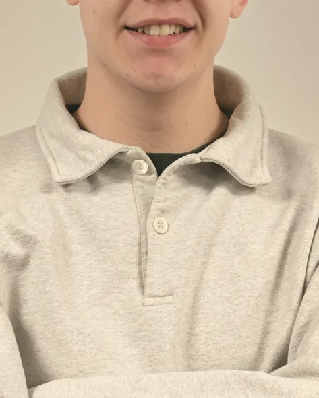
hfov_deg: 10.4
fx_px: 1746
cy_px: 168
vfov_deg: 13.0
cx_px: 140
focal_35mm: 148
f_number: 2.6
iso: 640
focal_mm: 13.3
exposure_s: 1/50
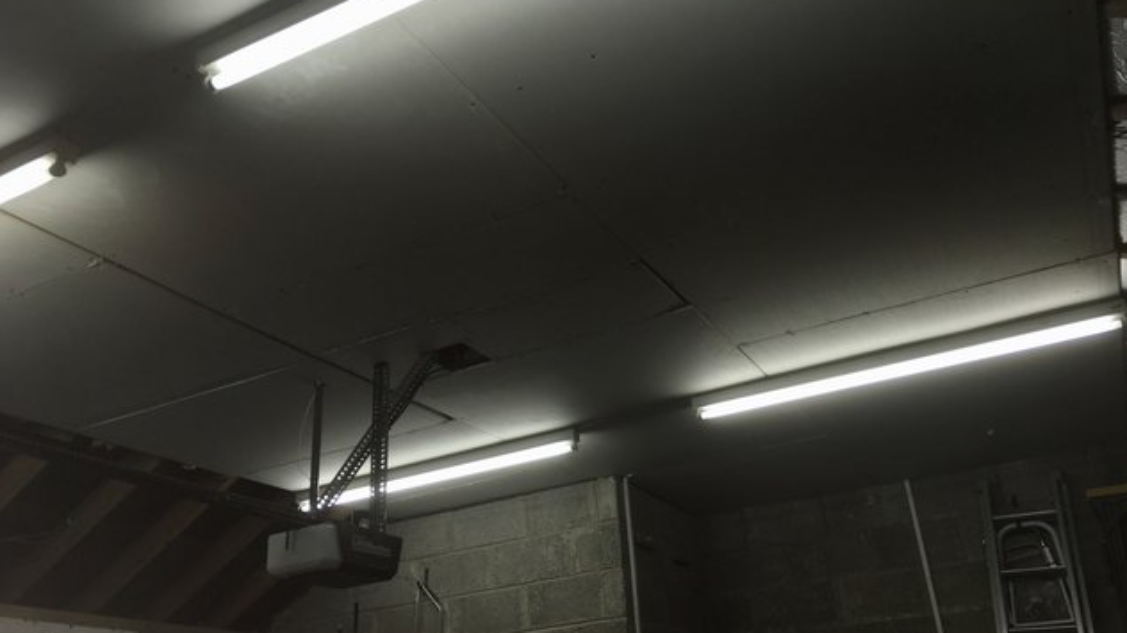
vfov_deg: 36.6
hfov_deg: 61.0
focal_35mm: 32
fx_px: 956
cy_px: 317
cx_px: 569
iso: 25
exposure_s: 1/85
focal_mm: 4.15
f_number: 2.2
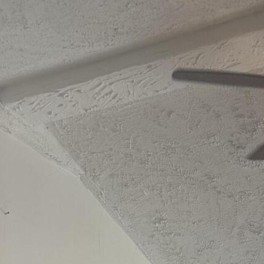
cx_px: 202
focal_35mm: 100
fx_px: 863
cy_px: 557
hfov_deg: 17.3
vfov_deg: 14.1
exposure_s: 1/302
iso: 100
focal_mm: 6.76
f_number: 1.78
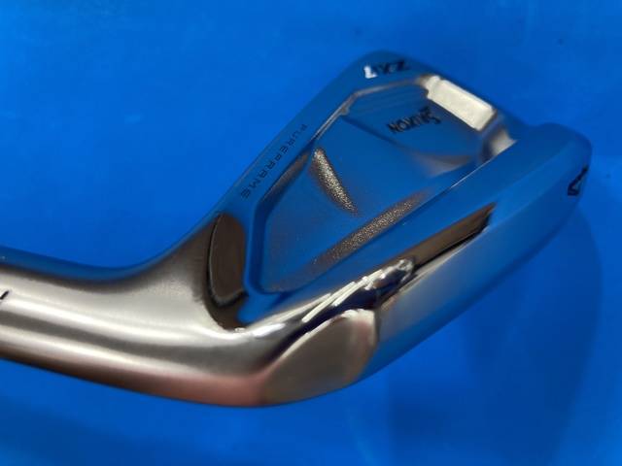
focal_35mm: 28
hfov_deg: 63.4
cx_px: 311
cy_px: 233
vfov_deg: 49.7
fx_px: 503
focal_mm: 3.99
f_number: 1.8
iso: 50
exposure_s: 1/50
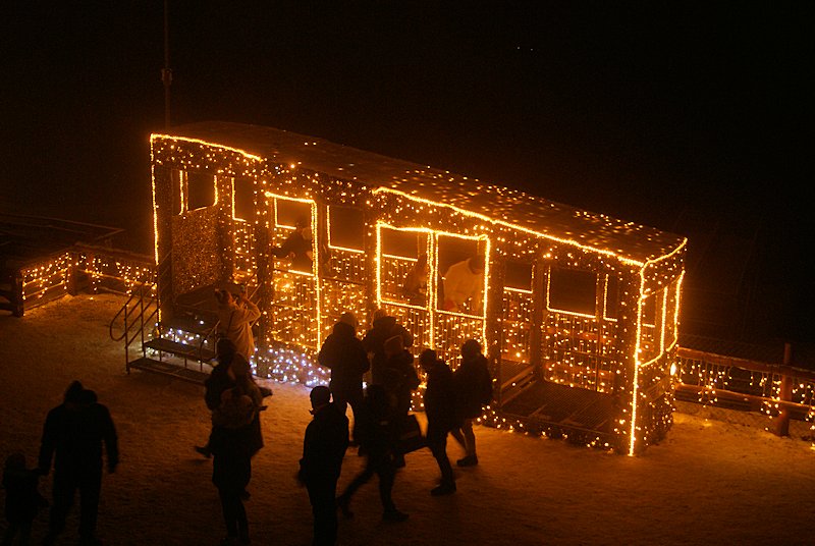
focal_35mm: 52
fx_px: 1190
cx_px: 408
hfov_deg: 37.8
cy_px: 273
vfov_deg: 25.8
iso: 400
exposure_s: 1/20
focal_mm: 35
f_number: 5
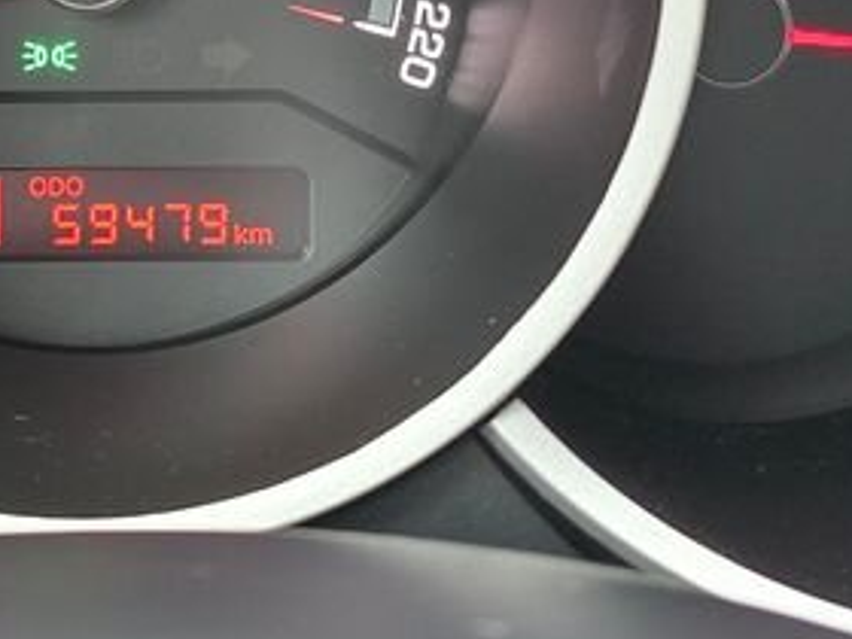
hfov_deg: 22.8
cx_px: 113
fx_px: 2067
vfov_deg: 17.0
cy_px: -64
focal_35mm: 84
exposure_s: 1/100
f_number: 1.7
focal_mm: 6.3
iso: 640
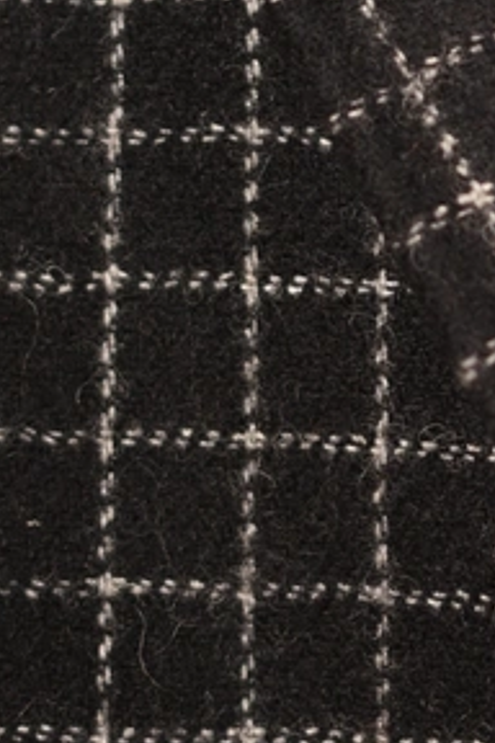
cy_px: -34
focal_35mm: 286
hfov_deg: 4.7
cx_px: 913
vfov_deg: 7.2
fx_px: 5898
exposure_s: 1/1000
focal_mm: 50
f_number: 2.2
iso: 160
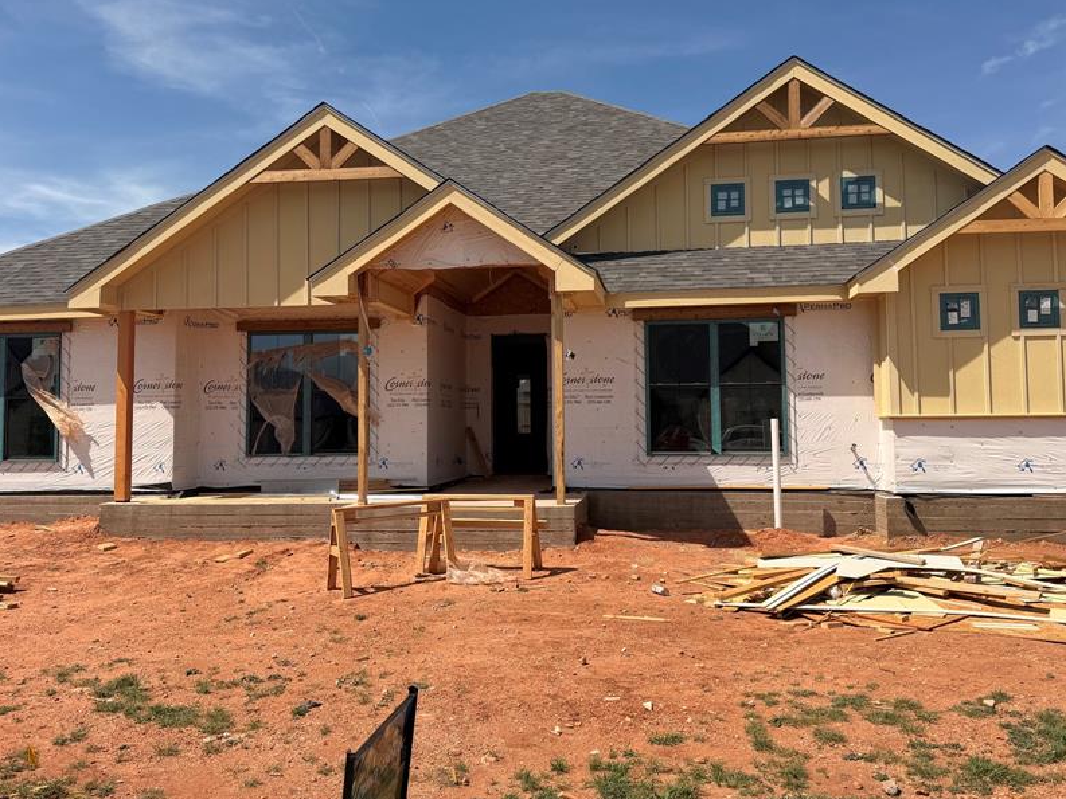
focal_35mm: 31
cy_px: 357
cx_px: 530
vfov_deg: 45.4
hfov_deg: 58.3
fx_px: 955
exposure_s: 1/6173
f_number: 1.78
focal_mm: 6.76
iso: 80
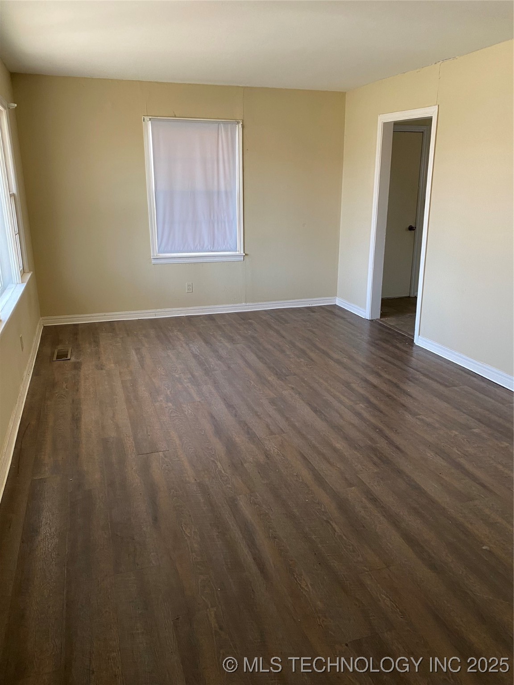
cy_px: 342
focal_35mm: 26
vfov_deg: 67.3
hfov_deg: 53.1
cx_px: 257
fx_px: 515
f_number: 1.8
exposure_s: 1/60
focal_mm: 4.25
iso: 160
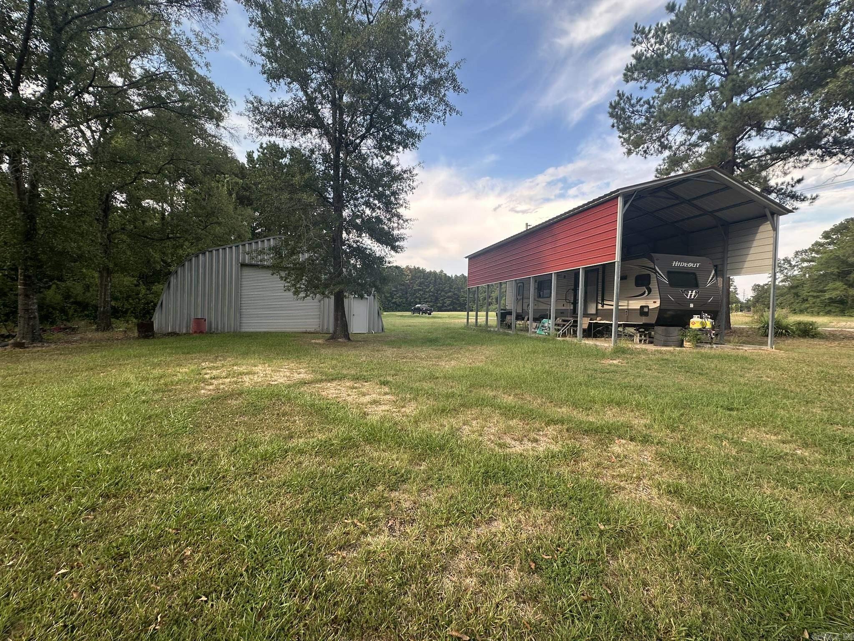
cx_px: 427
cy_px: 320
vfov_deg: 85.7
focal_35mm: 14
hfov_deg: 102.1
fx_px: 345
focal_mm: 2.22
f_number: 2.2
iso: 40
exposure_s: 1/196
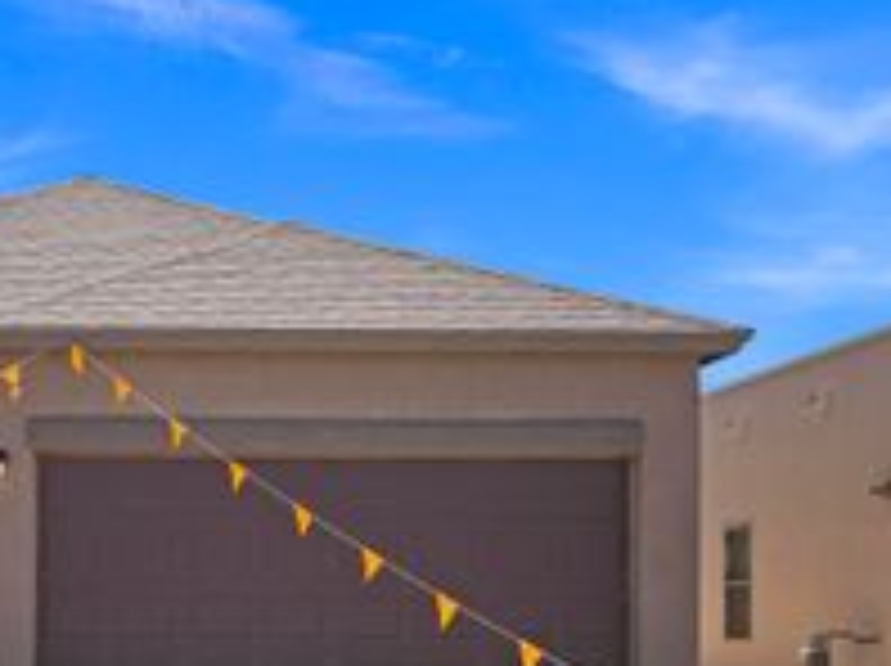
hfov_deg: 27.3
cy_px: 565
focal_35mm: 68
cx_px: 45
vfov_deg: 21.2
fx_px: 1748
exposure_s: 1/160
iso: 100
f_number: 8
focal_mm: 28
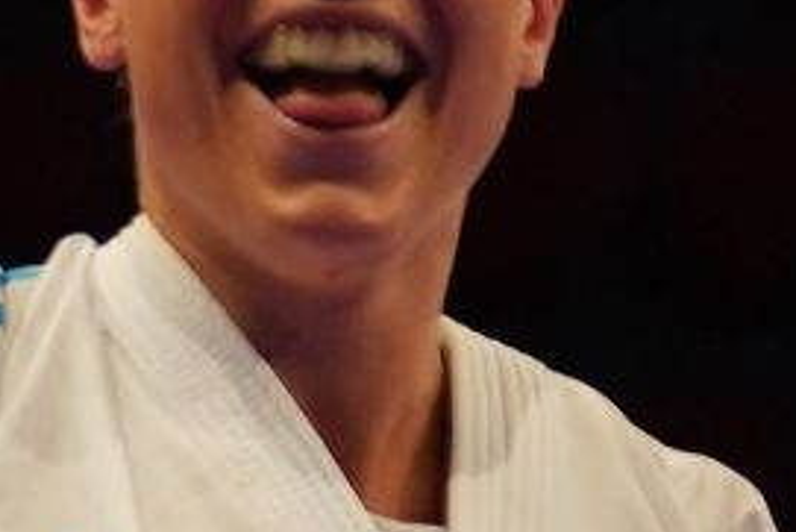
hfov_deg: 2.1
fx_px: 22033
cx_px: 1131
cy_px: 1102
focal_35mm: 996
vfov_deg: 1.4
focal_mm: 100
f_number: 2.8
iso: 1600
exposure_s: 1/500
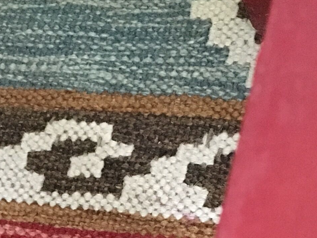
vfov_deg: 11.5
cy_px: 373
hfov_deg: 16.0
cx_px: 157
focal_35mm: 123
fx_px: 1126
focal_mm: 4.15
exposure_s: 1/17
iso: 320
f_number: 2.2
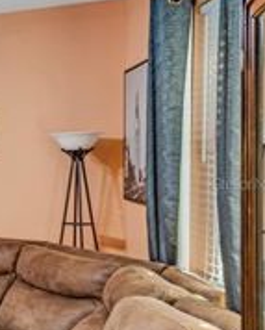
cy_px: 184
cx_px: -368
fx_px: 508
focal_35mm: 52
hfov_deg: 15.3
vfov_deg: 35.9
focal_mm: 14
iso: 160
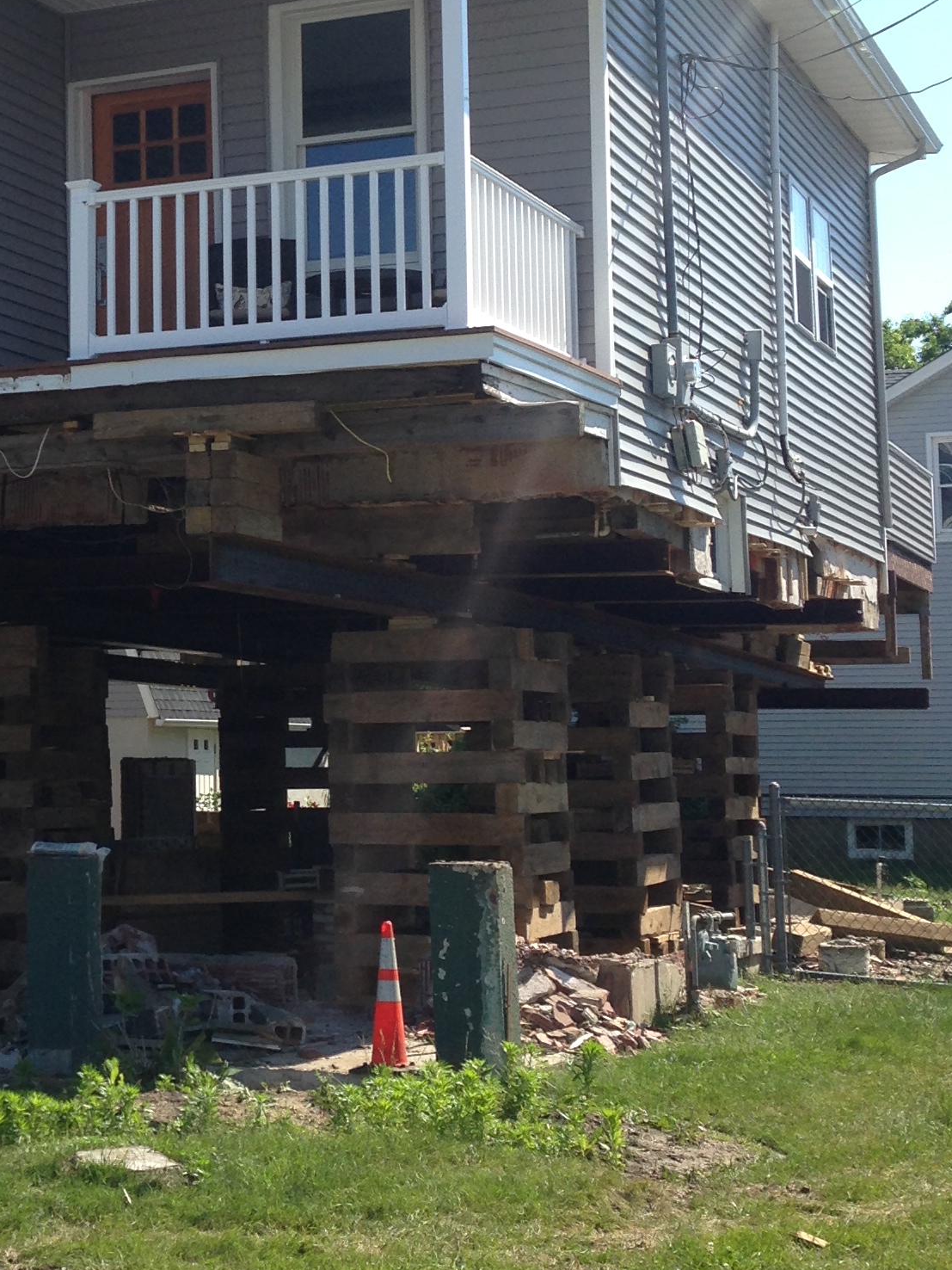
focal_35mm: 73
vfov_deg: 26.6
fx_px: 2677
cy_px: 503
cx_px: -23
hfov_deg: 19.5
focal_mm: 4.13
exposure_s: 1/919
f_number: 2.4
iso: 50
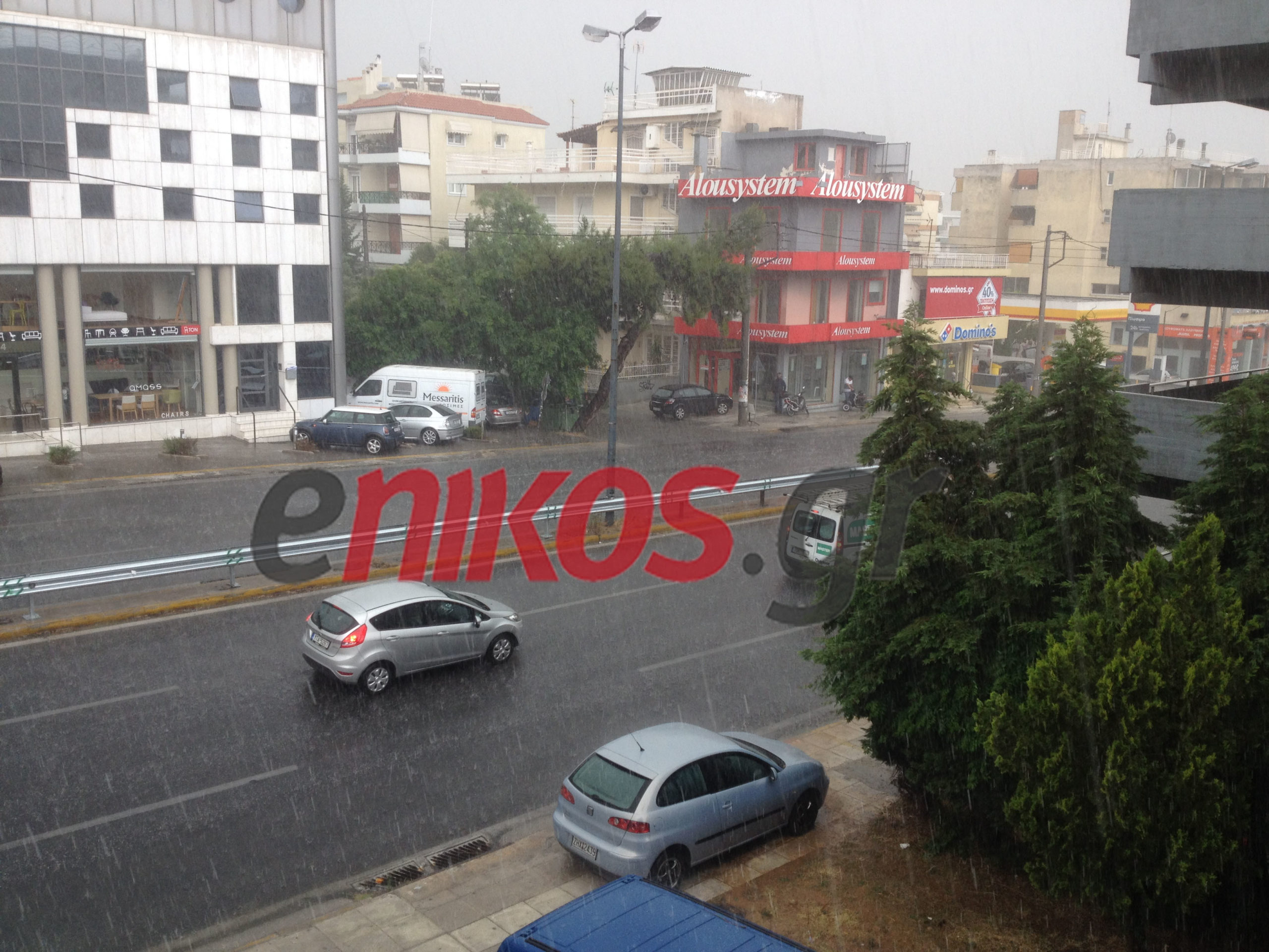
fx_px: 1283
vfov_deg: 40.7
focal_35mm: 35
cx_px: 634
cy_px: 476
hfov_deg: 52.6
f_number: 2.4
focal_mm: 4.28
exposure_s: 1/152
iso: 50
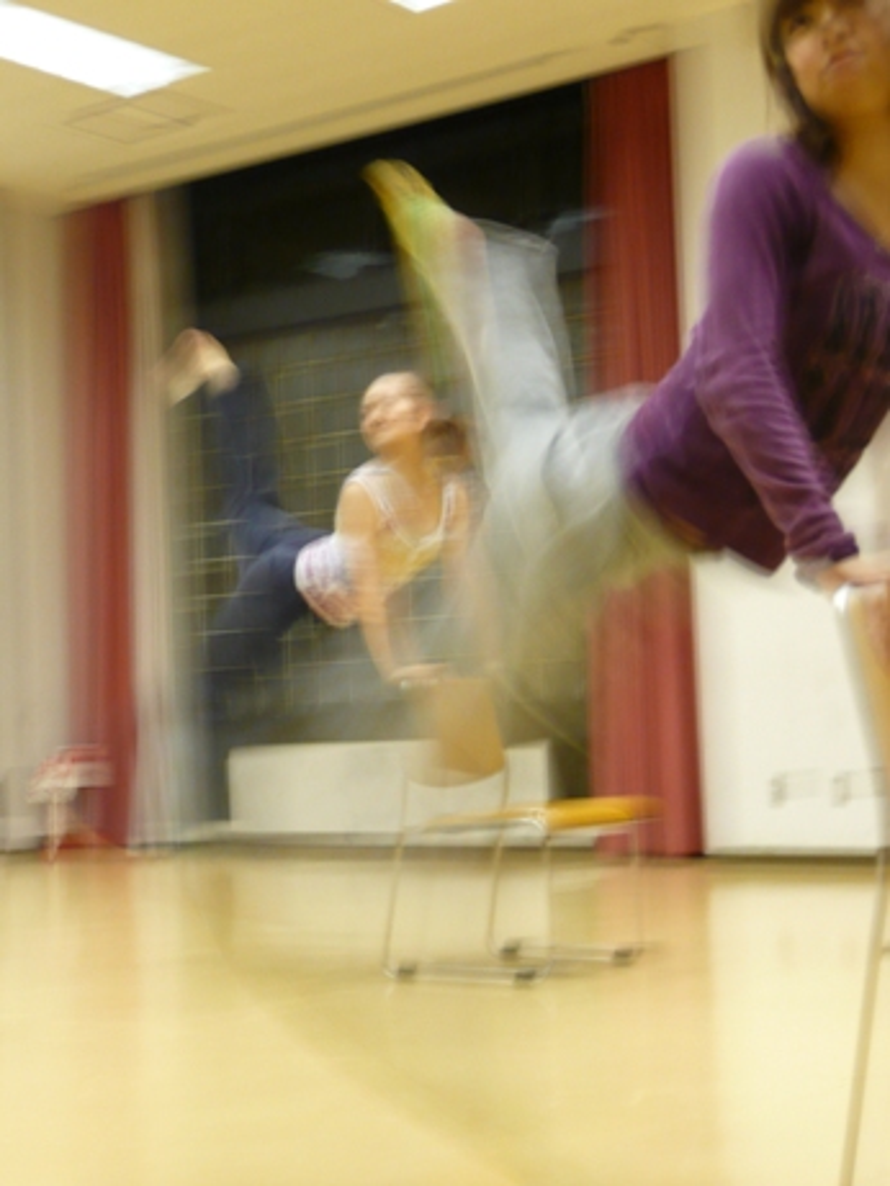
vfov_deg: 31.2
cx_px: 445
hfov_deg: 23.7
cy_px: 593
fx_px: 2124
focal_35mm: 62
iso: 200
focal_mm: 10.2
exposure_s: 1/8
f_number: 4.5
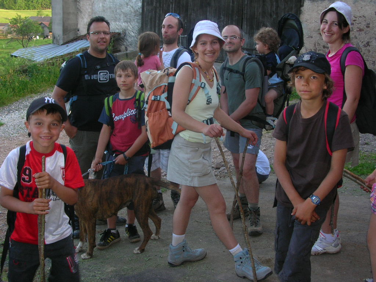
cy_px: 141
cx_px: 188
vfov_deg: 32.2
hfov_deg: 42.1
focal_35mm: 45
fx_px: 489
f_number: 3.1
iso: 62
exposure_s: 1/60.1
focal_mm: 7.5
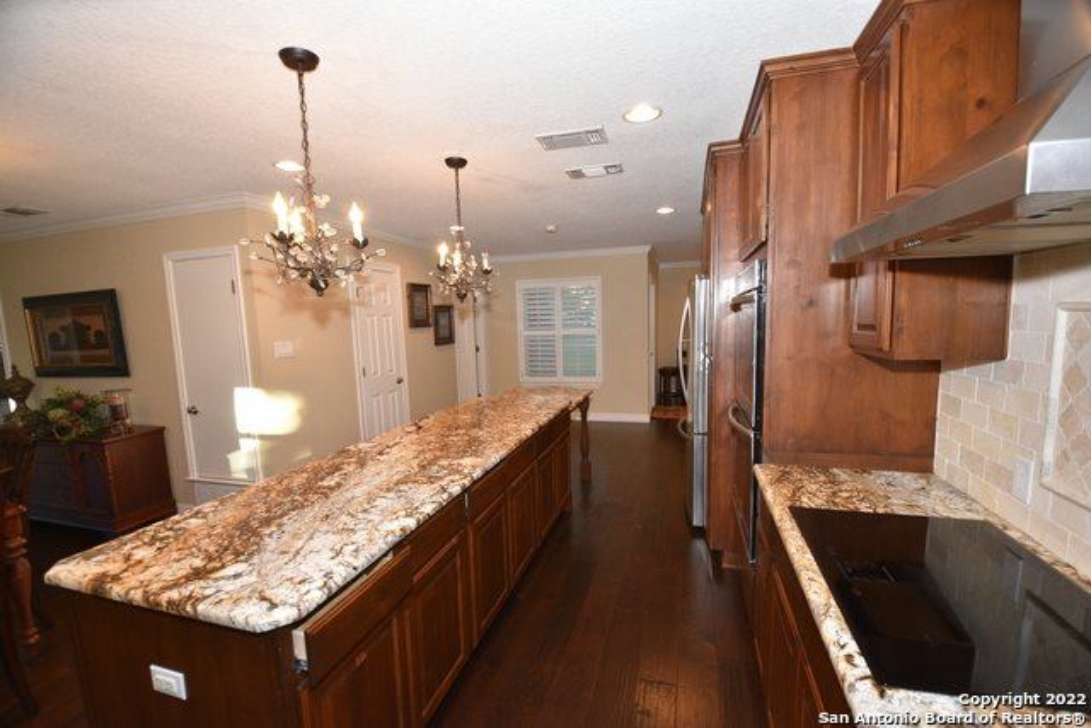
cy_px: 364
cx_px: 546
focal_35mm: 15
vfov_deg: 77.4
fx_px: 455
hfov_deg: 100.4
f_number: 4
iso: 900
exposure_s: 1/125
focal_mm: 10
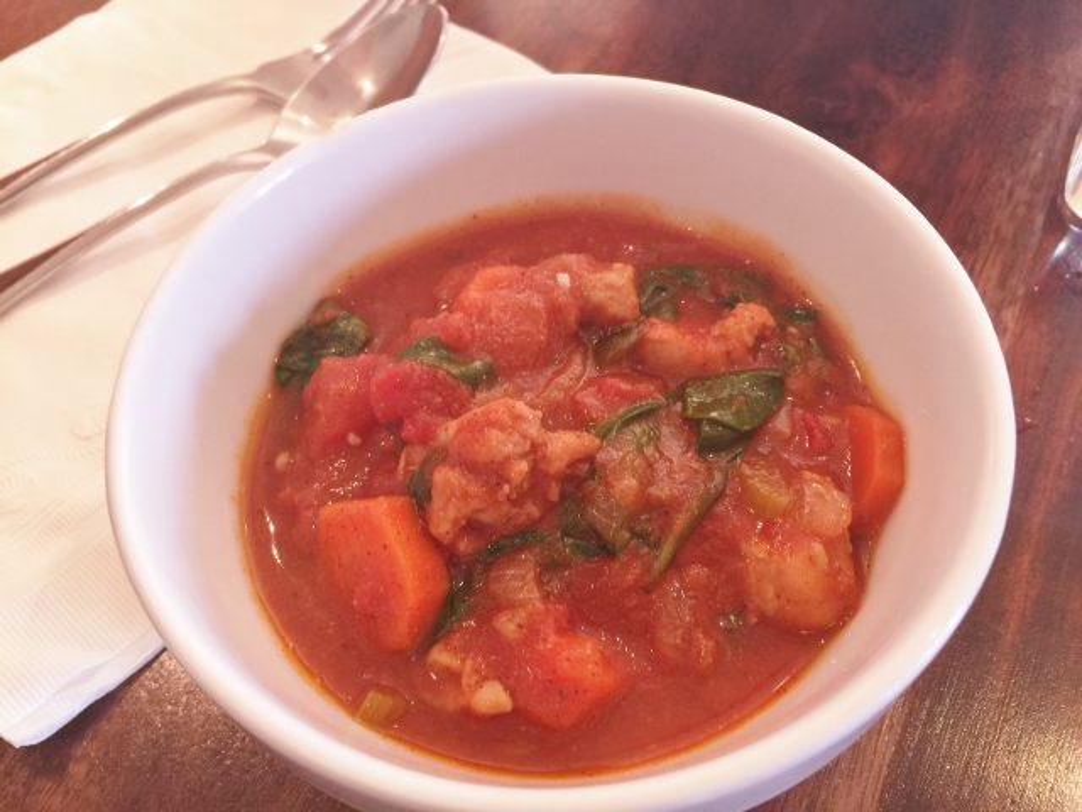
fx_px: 906
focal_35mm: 29
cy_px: 406
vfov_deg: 48.2
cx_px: 541
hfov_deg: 61.7
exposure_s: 1/15
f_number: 2.2
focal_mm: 4.15
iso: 64
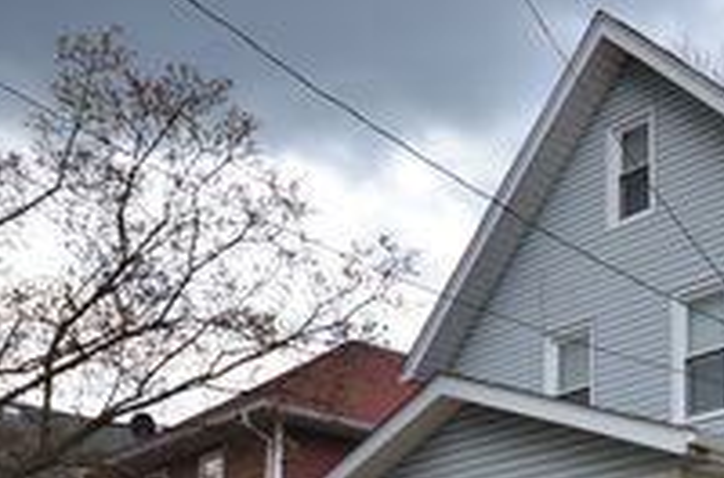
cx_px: 728
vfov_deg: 21.0
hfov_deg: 31.0
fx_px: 1203
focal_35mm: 60
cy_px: 563
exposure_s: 1/125
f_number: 5.6
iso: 360
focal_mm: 16
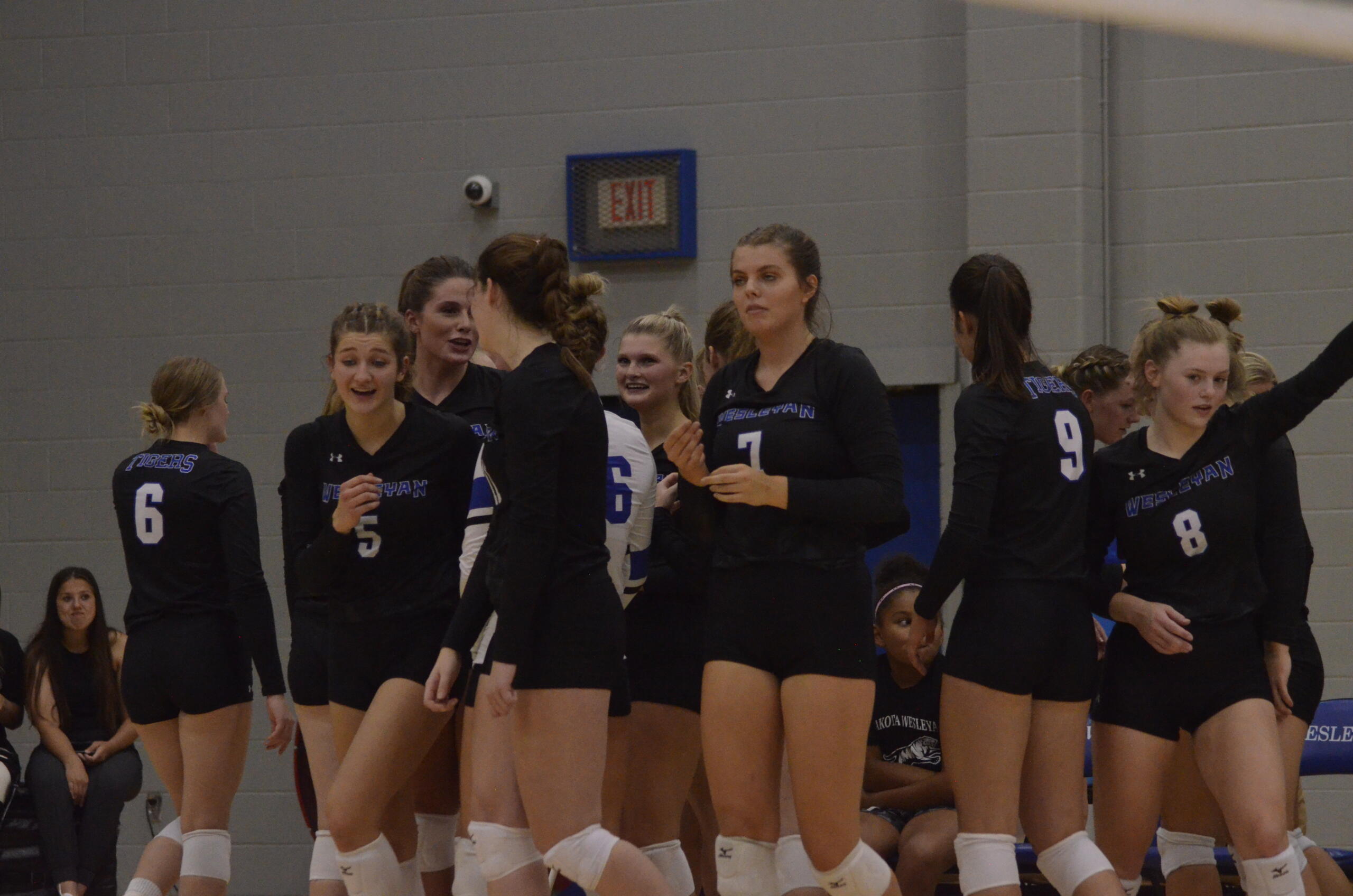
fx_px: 8158
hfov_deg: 9.5
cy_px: 448
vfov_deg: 6.3
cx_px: 676
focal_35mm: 218
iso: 4000
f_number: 5.6
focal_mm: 145
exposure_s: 1/640
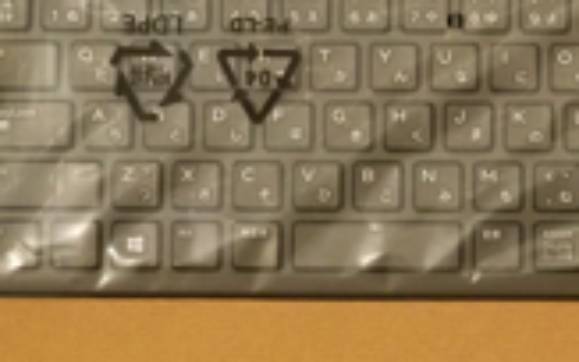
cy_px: 273
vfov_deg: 6.8
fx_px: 3062
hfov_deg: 10.7
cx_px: 607
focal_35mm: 194
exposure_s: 1/60
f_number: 4
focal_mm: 31
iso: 3200
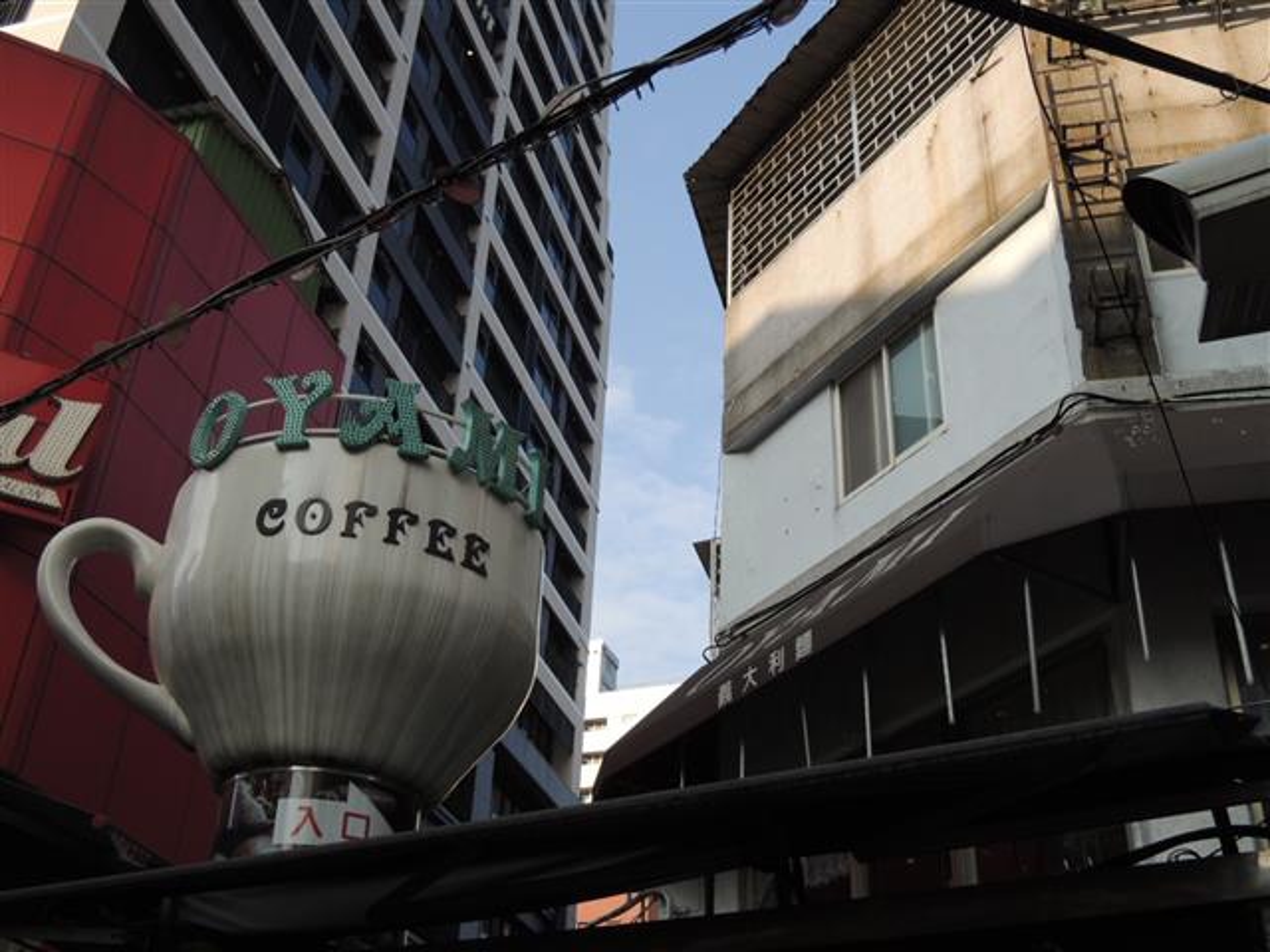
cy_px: 476
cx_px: 635
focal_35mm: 40
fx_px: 1468
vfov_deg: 36.0
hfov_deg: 46.8
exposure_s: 1/640
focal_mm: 7.2
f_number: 3.3
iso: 100
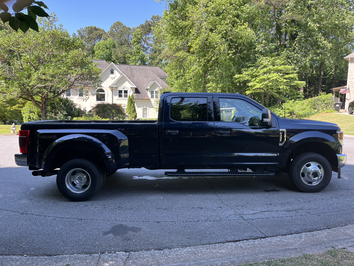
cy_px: 133
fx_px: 266
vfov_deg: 53.1
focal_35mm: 26
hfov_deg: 67.3
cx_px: 177
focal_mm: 5.1
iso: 50
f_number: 1.6
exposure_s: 1/379
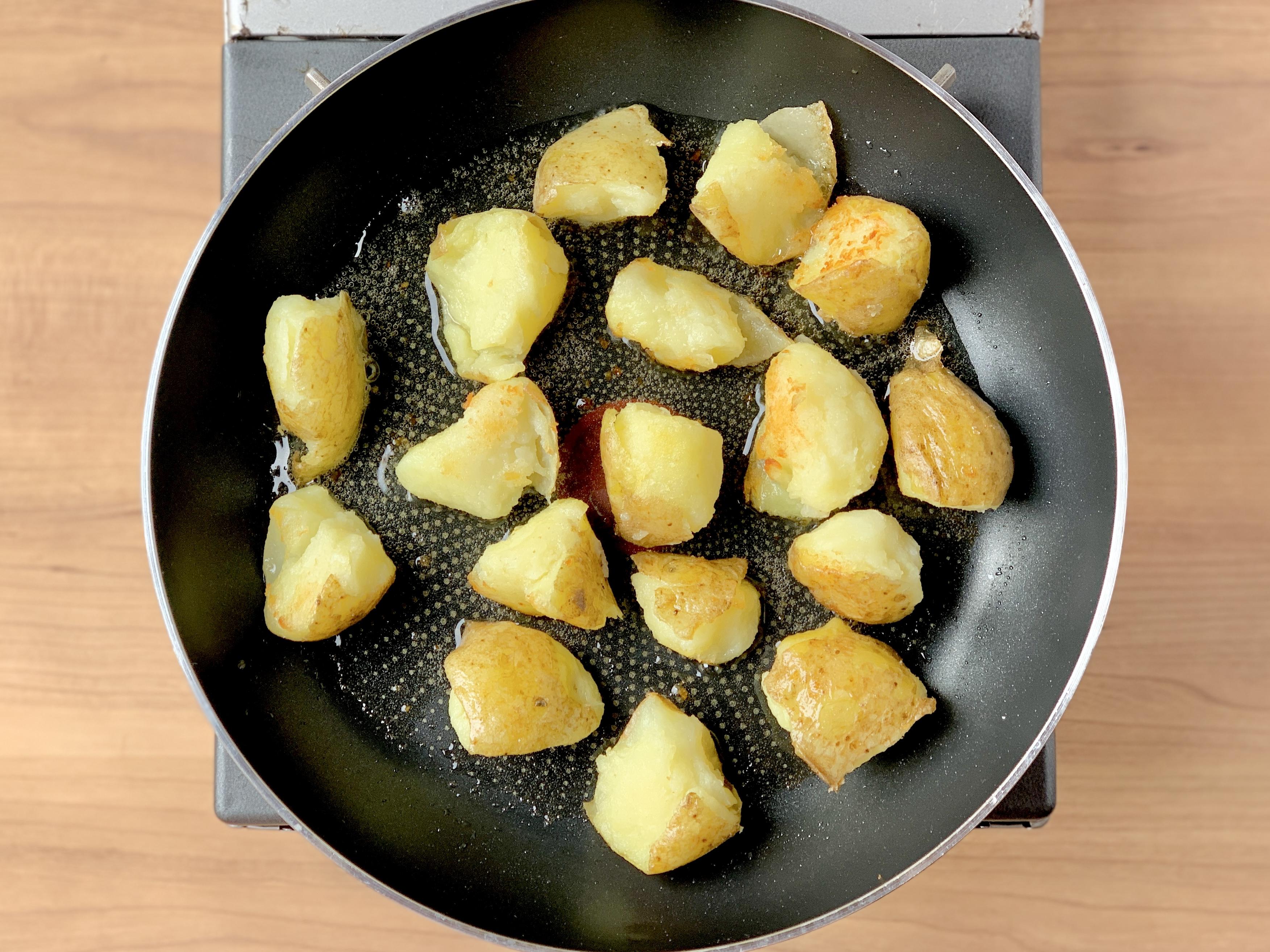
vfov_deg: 28.0
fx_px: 1908
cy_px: 476
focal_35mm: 52
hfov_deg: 36.8
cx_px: 635
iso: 25
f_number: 2.4
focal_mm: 6
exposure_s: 1/122
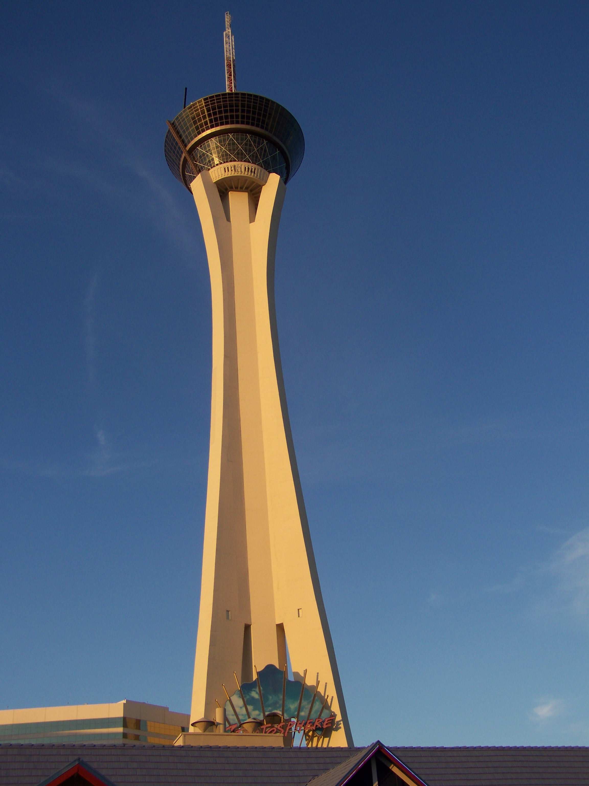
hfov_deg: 37.7
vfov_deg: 49.0
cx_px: 294
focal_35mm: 38
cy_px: 393
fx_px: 862
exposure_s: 1/320
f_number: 4
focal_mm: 6.3
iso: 64
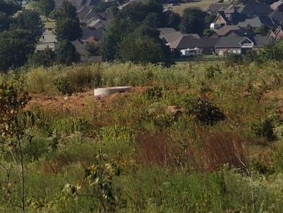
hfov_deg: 4.1
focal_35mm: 484
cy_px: -145
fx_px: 3958
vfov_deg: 3.1
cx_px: 2
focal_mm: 21.4
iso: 100
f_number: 4.2
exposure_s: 1/800
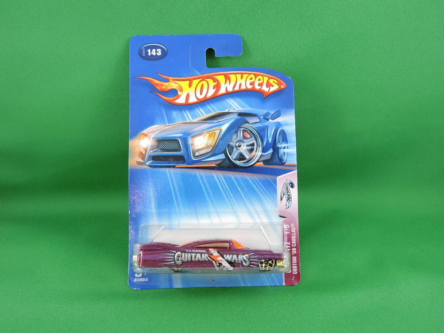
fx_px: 385
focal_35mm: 30
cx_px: 222
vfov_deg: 46.8
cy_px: 166
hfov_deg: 60.0
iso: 110
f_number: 3.5
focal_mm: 5.4
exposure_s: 1/30
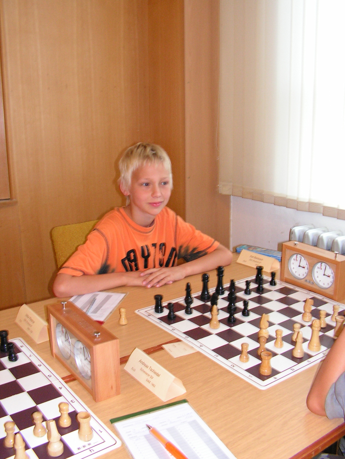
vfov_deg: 51.4
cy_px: 230
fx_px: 478
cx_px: 172
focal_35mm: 36
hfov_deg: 39.7
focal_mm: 6
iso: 200
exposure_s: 1/40
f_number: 3.2
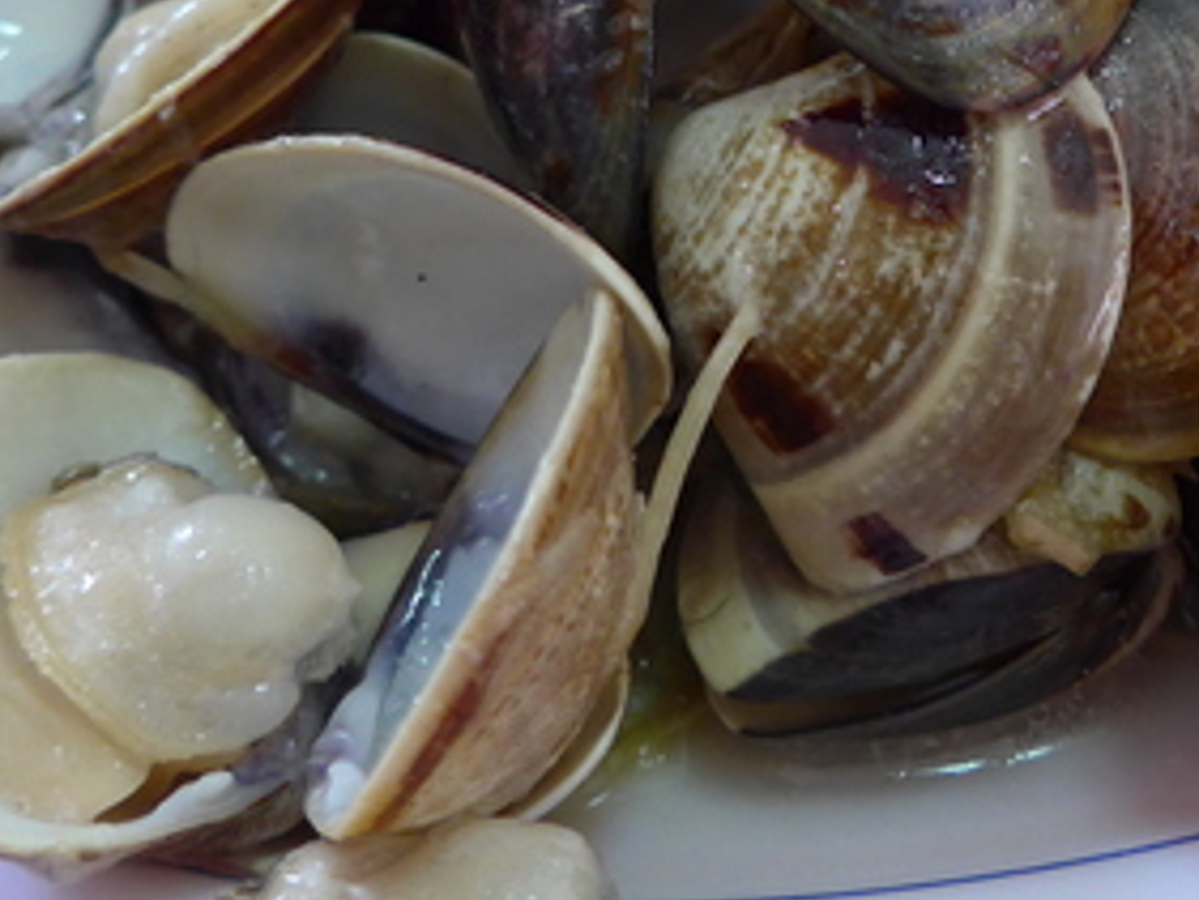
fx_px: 2287
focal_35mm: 66
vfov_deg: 21.8
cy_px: 115
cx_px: 986
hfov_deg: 28.6
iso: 400
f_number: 2
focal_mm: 6
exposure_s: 1/50
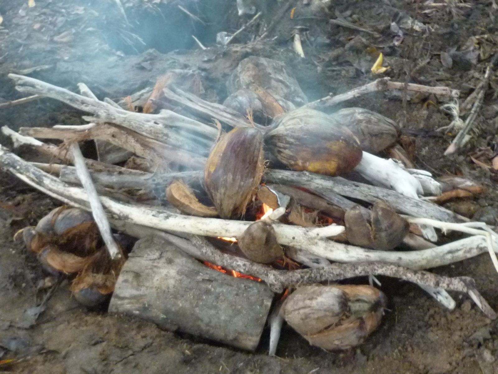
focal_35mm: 54
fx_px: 777
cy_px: 187
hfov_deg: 35.5
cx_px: 249
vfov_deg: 27.0
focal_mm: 5.5
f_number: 2.8
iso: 400
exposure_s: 1/8
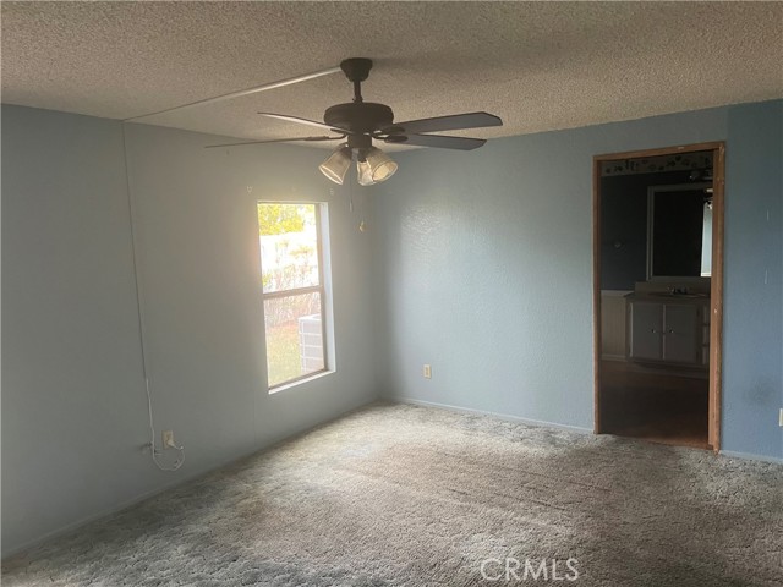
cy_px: 294
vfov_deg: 53.1
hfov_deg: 67.3
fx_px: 588
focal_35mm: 26
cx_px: 392
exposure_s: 1/81
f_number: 1.5
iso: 125
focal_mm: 5.7
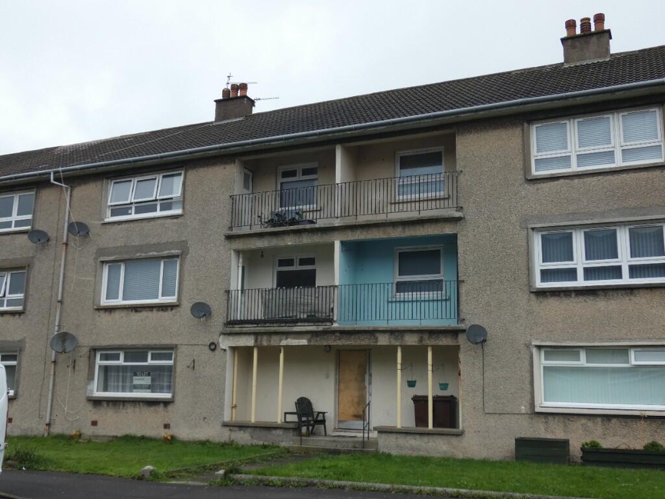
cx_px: 332
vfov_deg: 39.7
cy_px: 250
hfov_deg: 51.4
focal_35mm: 36
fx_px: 692
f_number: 3.5
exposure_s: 1/80
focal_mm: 6.5
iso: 80
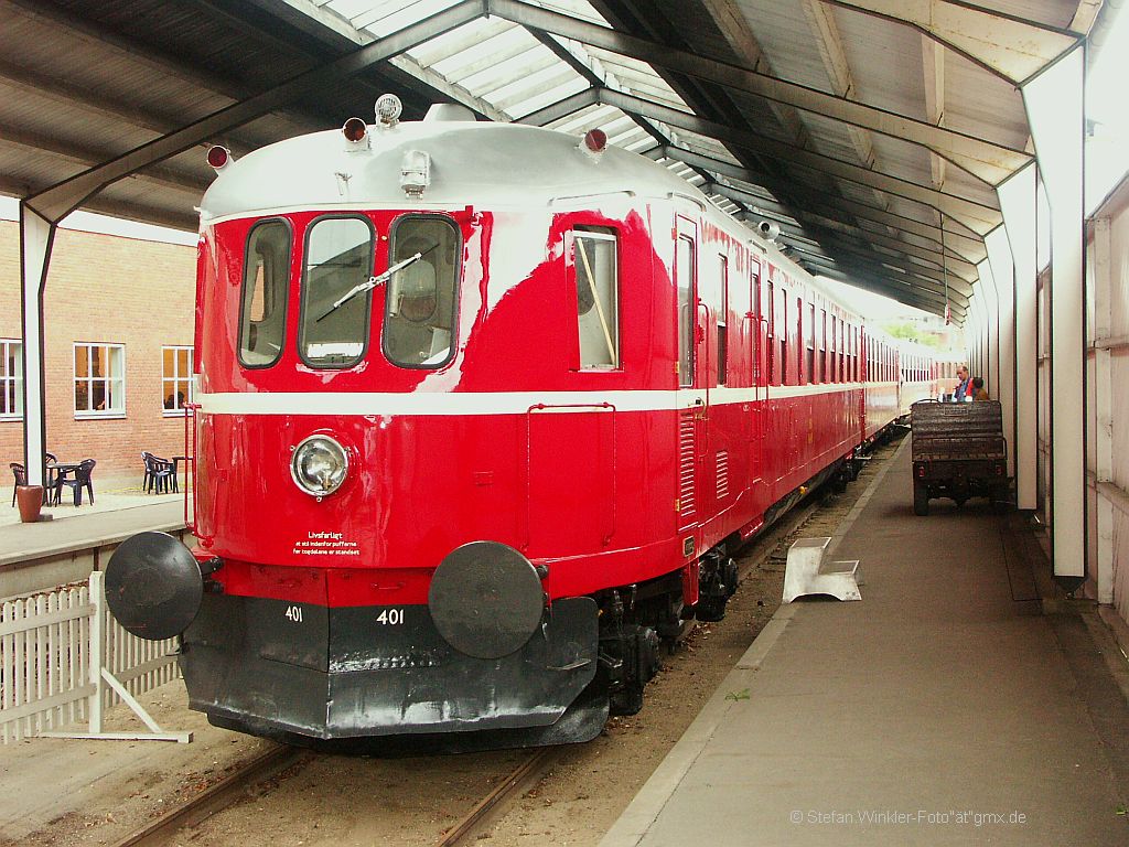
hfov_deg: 40.4
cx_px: 564
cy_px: 424
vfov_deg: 30.9
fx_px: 1533
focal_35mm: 47
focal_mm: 12.02
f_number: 4.5
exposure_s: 1/60
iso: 400
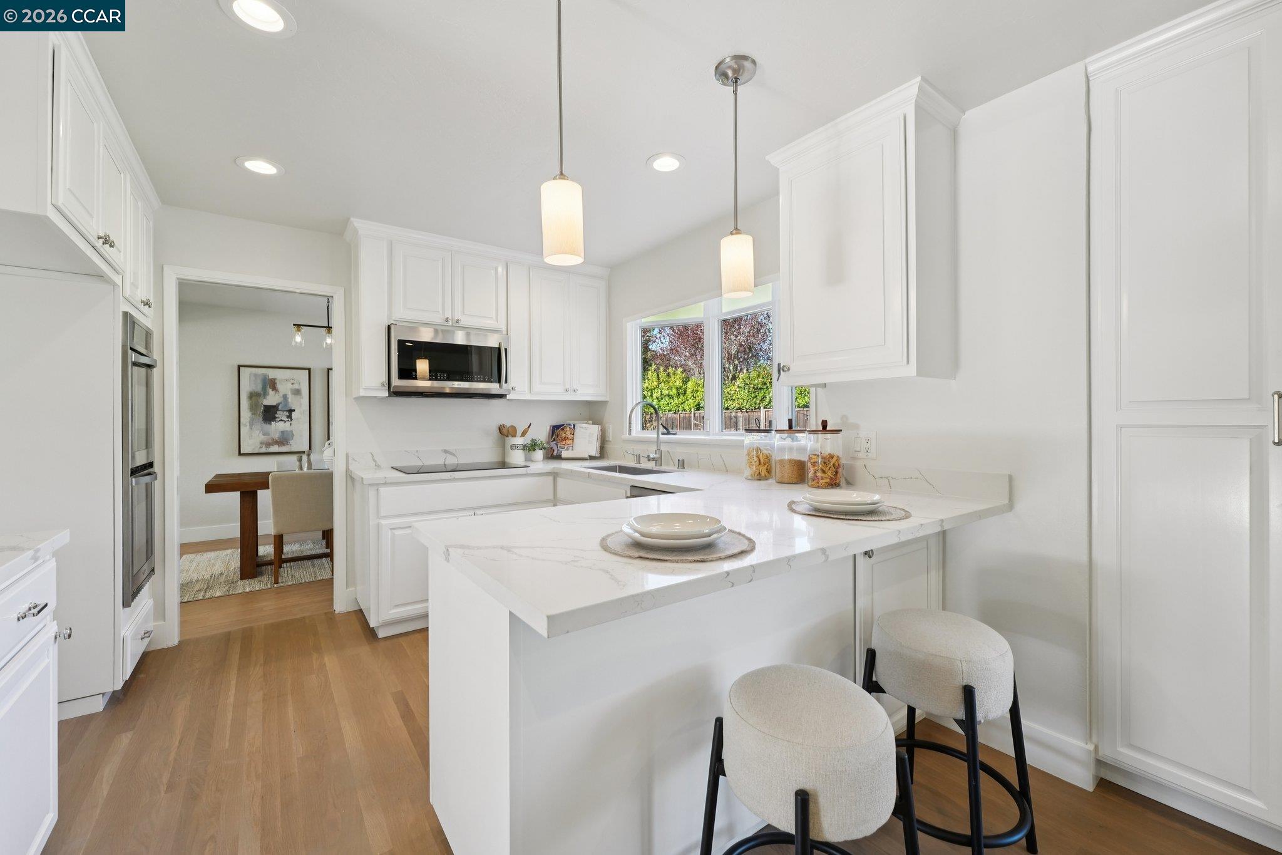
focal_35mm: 14
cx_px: 641
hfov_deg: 104.3
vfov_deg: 81.2
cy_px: 428
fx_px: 498
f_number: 8
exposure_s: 1/60
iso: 640
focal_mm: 14
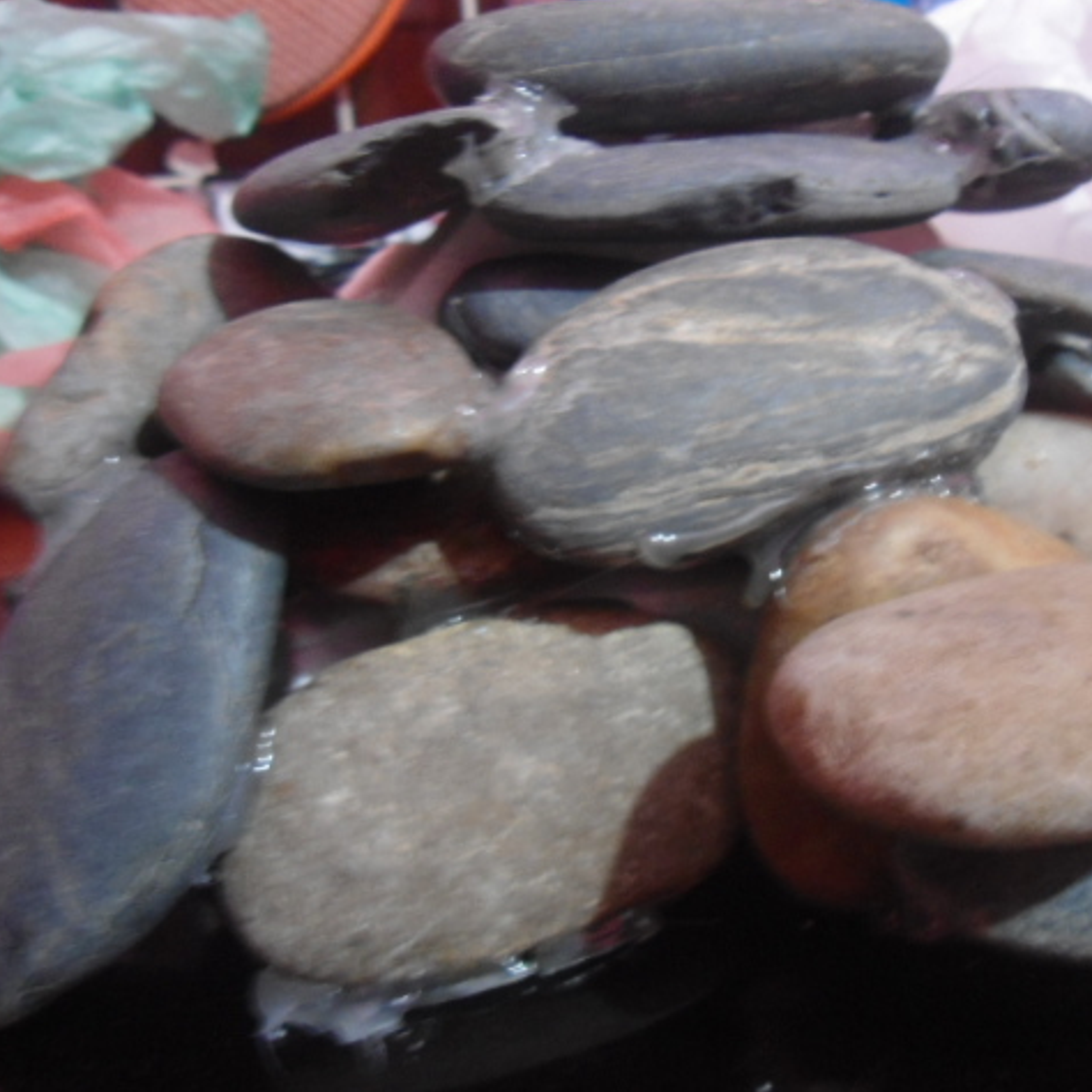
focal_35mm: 31
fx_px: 1106
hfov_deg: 52.1
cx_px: 670
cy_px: 544
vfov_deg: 52.5
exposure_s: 1/8
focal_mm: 4.7
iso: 400
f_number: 2.8
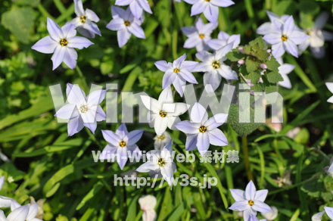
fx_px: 1247
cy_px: 110
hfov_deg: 15.2
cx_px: 166
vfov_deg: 10.1
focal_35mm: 135
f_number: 6.3
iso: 200
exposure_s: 1/640
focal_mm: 90
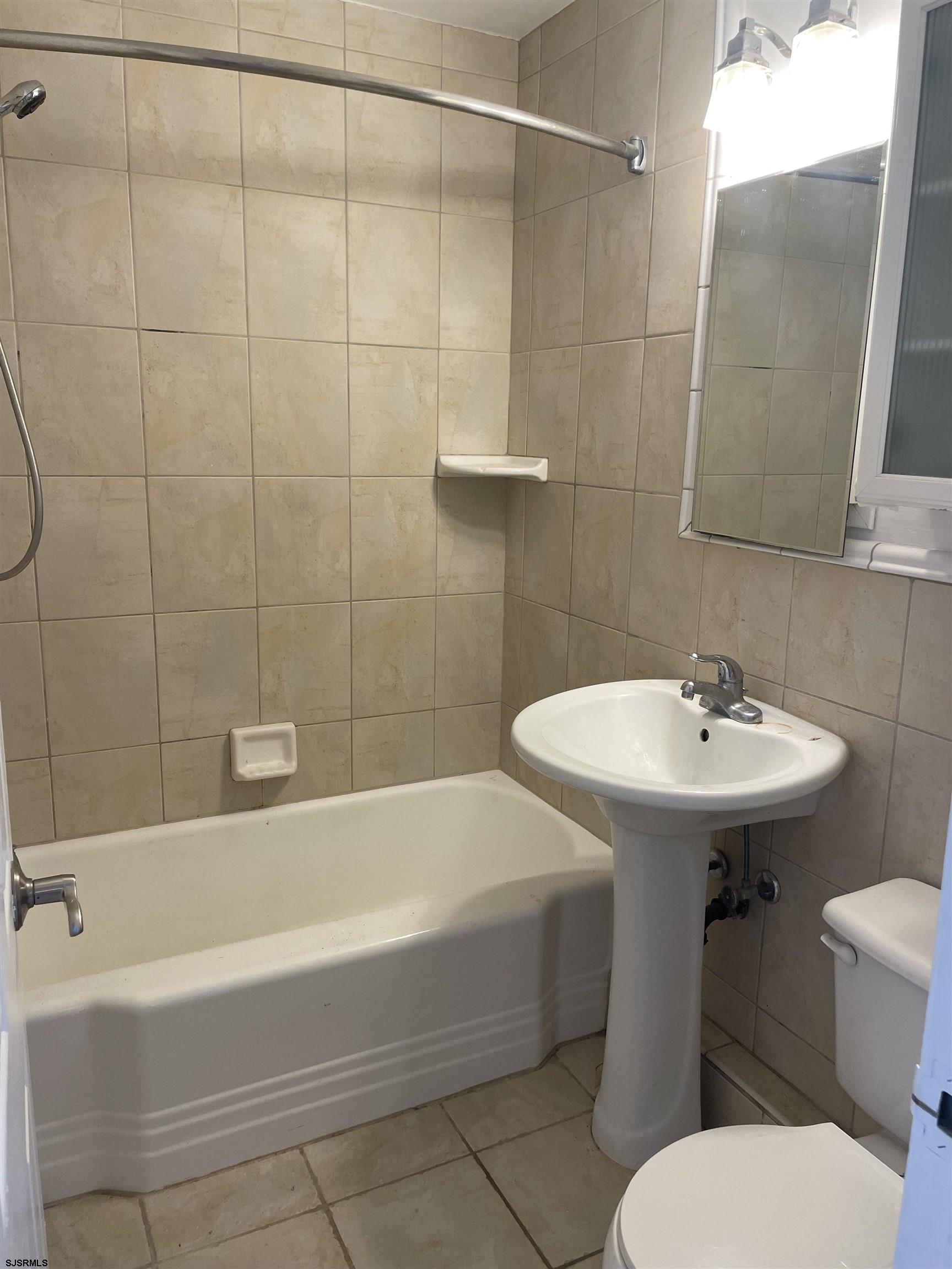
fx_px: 953
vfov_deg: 67.3
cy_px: 634
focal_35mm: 26
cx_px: 476
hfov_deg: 53.1
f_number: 1.6
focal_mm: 4.2
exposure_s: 1/60
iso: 80
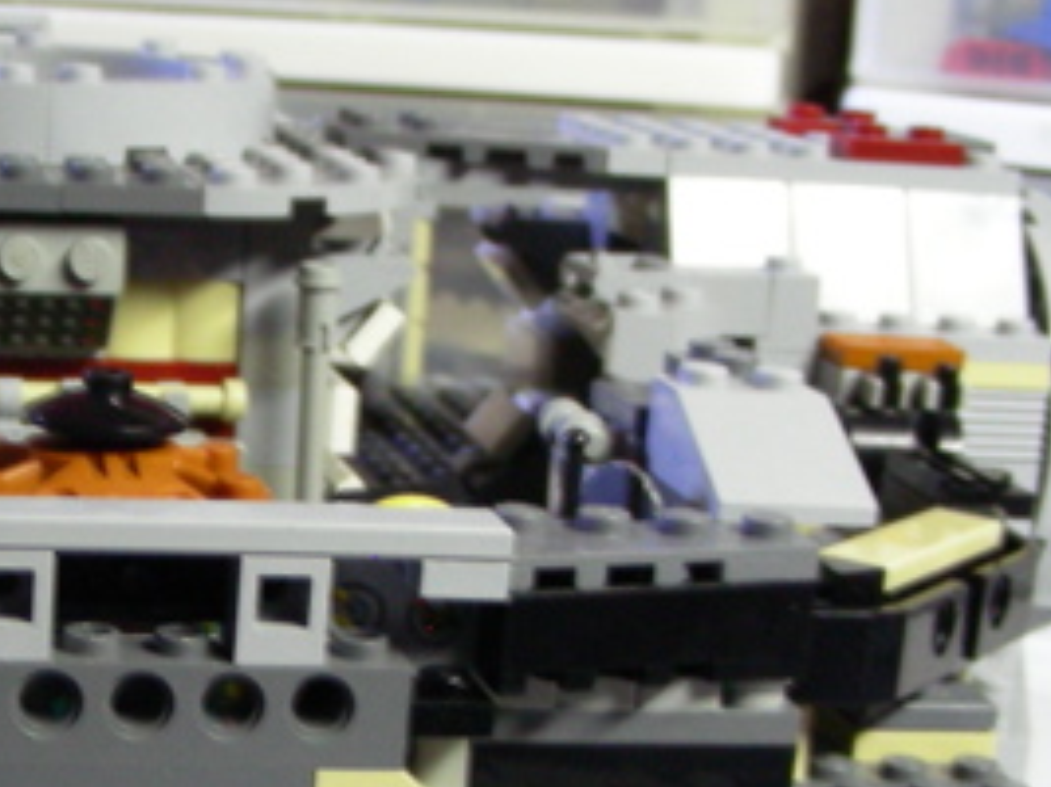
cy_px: 677
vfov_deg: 16.1
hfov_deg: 21.1
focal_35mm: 91
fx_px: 2762
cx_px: 126
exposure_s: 1/10.6
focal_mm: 6.3
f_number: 3.5
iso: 200
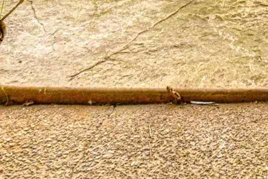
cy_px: -307
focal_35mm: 85
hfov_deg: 21.4
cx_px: 358
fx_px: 633
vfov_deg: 11.6
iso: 200
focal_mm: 15
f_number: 9
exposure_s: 1/320
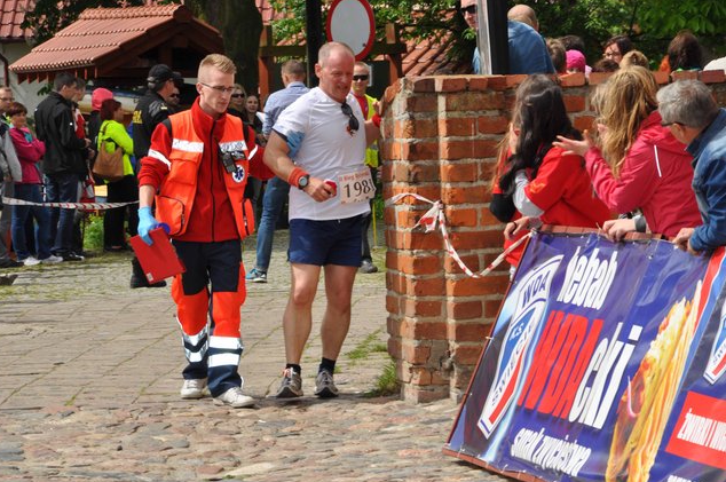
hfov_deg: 7.4
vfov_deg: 4.9
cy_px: 239
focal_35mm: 277
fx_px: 5579
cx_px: 356
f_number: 16
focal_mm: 180
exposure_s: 1/200
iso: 200
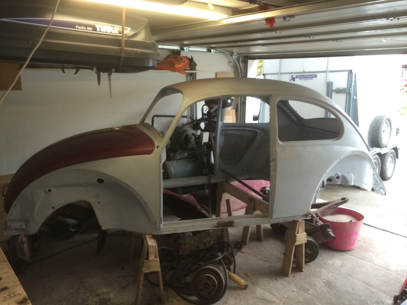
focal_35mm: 30
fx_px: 353
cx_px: 204
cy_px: 152
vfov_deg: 46.8
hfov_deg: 60.0
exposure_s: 1/33
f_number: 2.2
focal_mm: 4.12
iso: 50
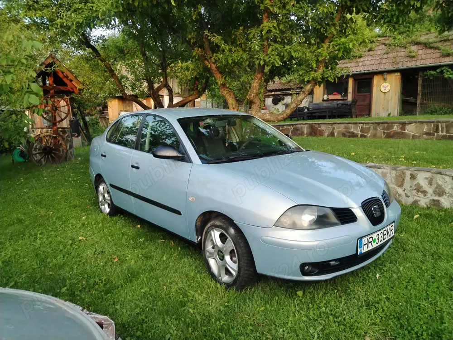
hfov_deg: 67.3
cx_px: 226
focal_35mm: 26
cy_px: 170
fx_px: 340
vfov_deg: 53.1
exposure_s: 1/115
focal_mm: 4.25
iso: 100
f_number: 1.8
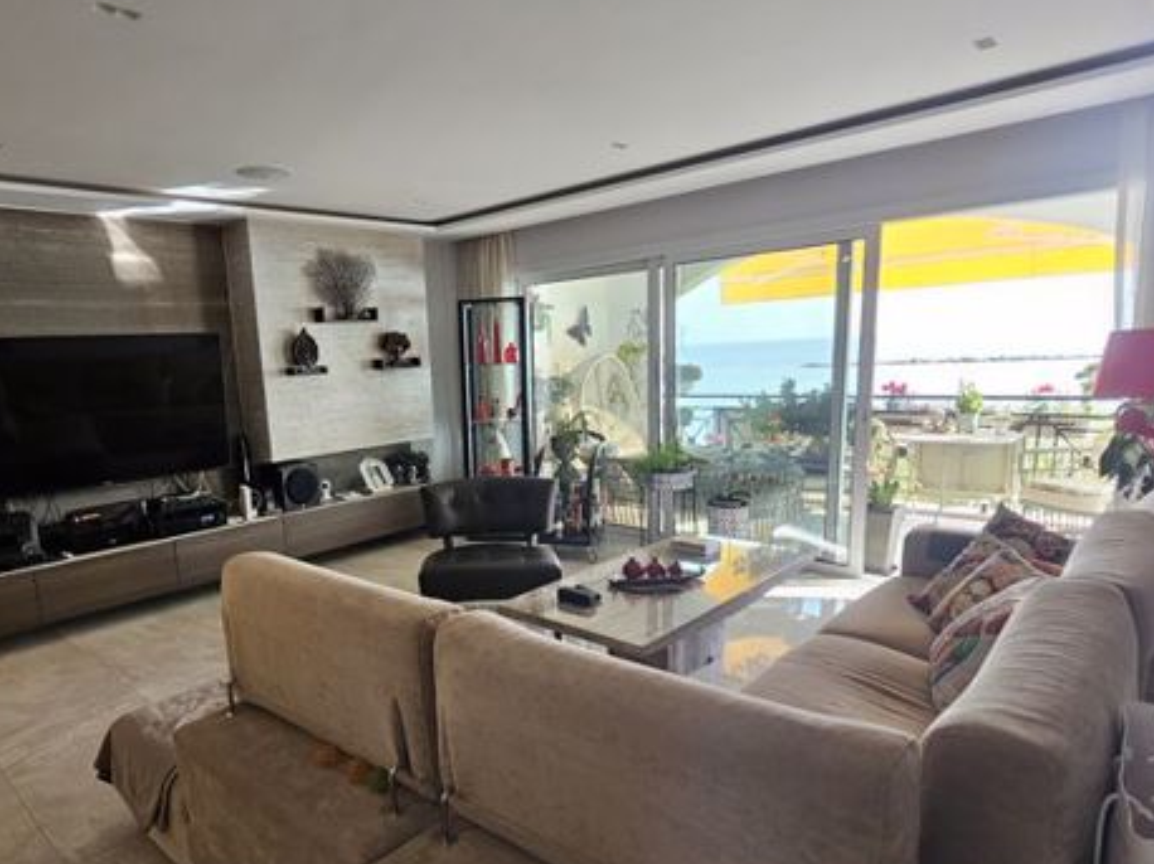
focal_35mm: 20
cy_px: 504
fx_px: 666
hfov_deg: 80.8
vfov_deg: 65.5
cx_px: 460
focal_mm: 2.2
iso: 80
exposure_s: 1/60
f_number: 2.2
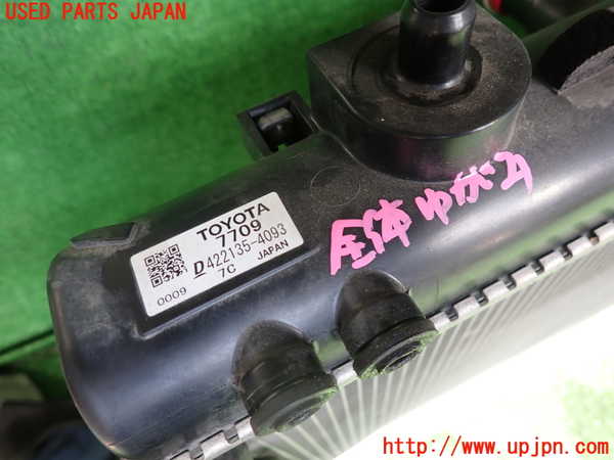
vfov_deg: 54.9
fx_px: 443
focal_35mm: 25
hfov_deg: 69.4
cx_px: 307
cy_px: 230
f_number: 2
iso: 100
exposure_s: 1/80
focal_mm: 4.5
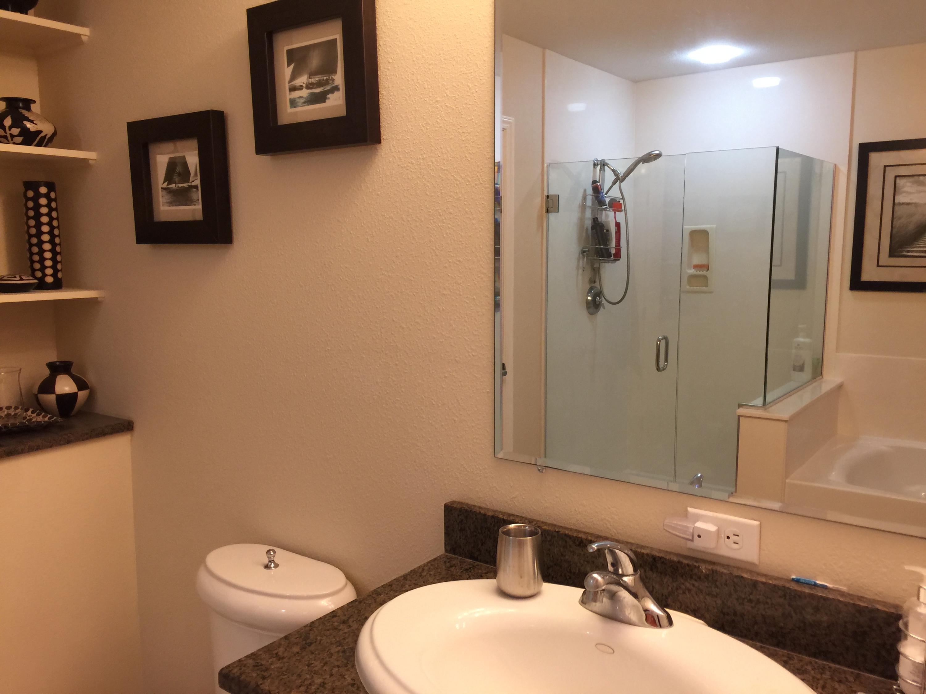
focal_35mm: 29
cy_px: 347
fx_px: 776
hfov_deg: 61.7
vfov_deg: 48.2
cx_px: 463
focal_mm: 4.15
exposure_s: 1/15
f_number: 2.2
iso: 32
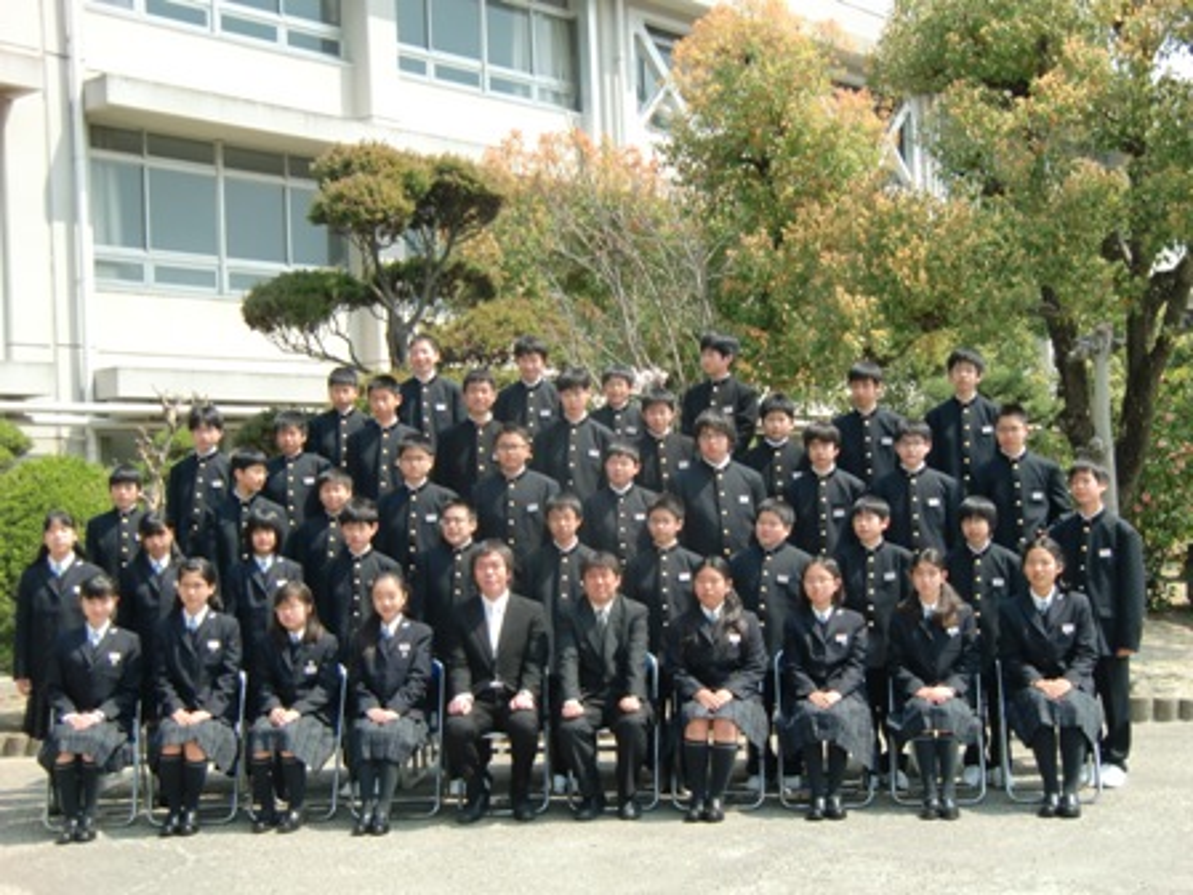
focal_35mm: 47
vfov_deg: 30.9
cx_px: 596
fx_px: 1620
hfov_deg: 40.4
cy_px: 448
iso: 64
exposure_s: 1/250
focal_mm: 8.4
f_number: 4
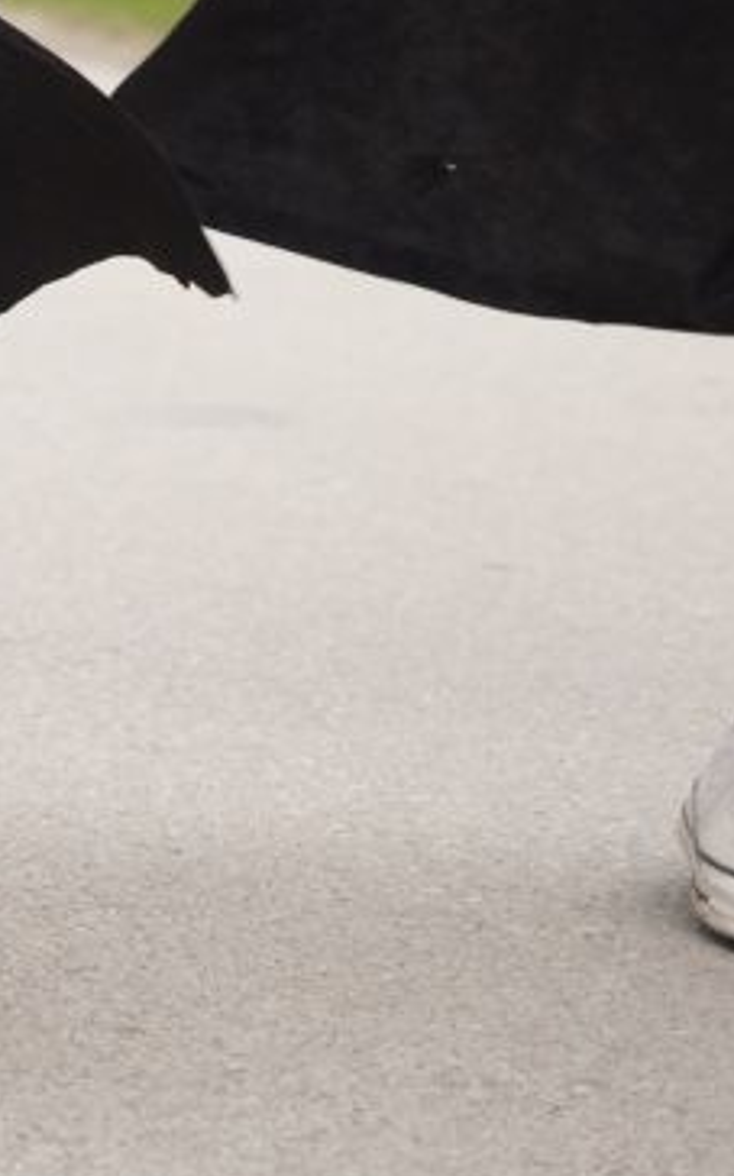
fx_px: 6668
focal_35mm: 208
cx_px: -262
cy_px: -123
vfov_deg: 10.0
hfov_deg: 6.2
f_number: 3.2
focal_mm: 50
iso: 400
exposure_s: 1/250
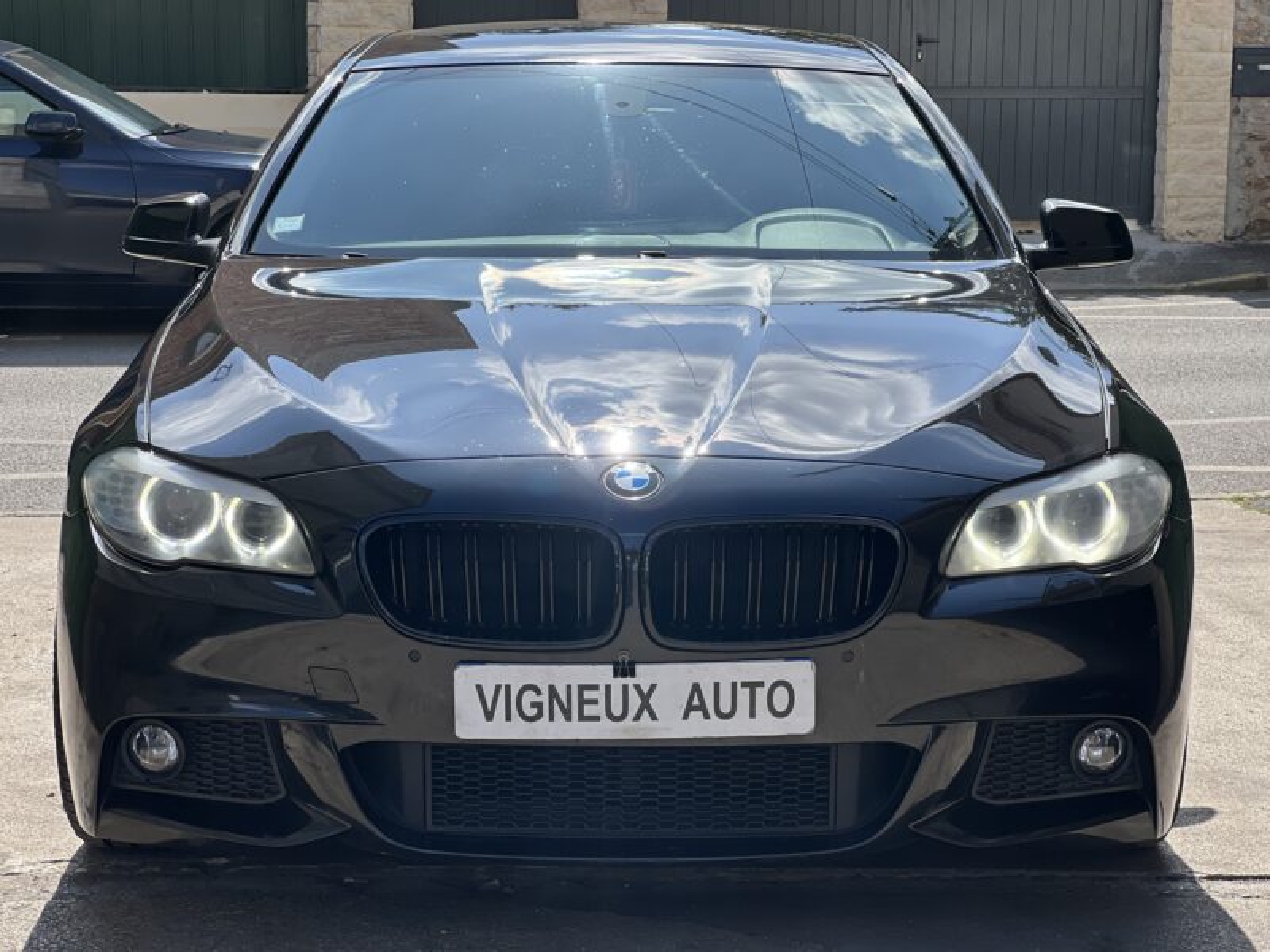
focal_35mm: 77
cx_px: 635
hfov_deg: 25.3
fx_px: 2825
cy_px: 476
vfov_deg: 19.1
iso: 32
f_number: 2.8
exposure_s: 1/595
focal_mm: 9
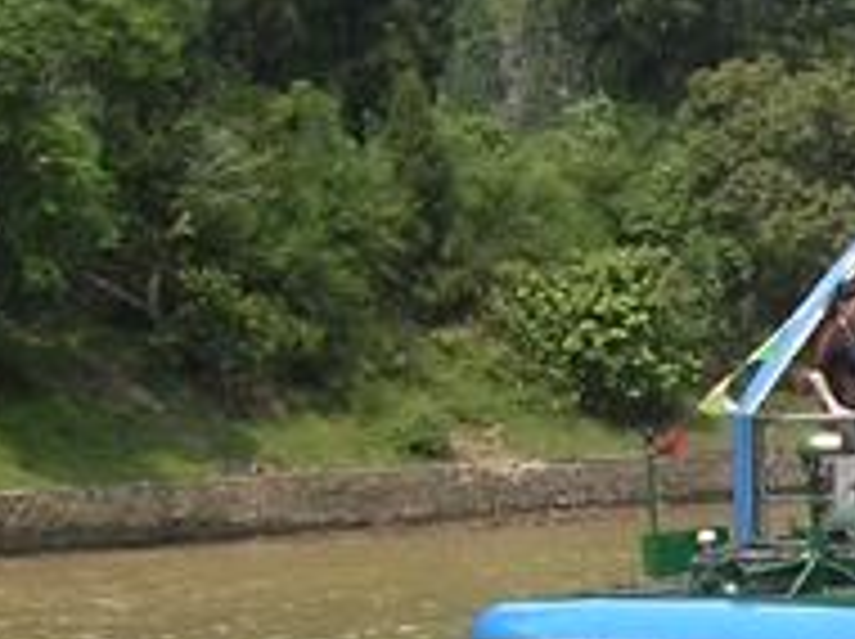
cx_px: 1408
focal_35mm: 205
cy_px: 202
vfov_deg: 7.2
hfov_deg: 9.3
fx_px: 5057
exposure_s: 1/195
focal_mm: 5.8
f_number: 5.6
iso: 100
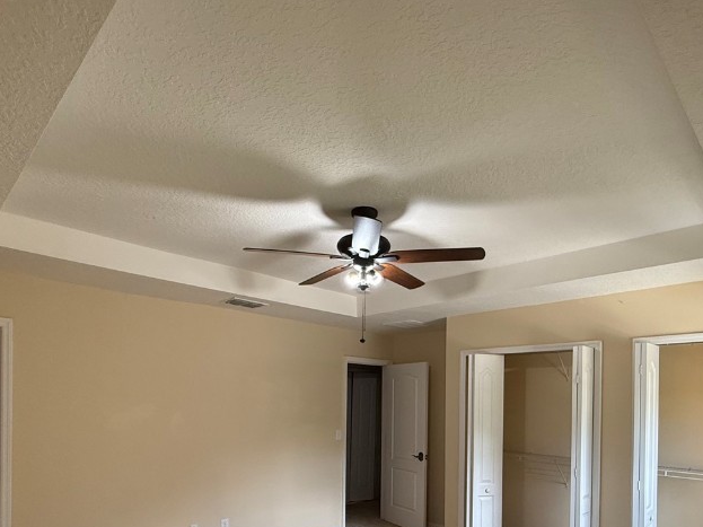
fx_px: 467
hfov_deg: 73.9
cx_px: 357
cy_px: 409
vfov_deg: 55.4
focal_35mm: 23
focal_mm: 2.22
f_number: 2.2
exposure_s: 1/120
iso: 250
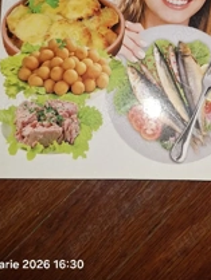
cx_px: 137
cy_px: 27
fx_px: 357
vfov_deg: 39.7
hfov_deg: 32.7
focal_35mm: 44
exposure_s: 1/100
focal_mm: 5.54
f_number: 1.8
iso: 50
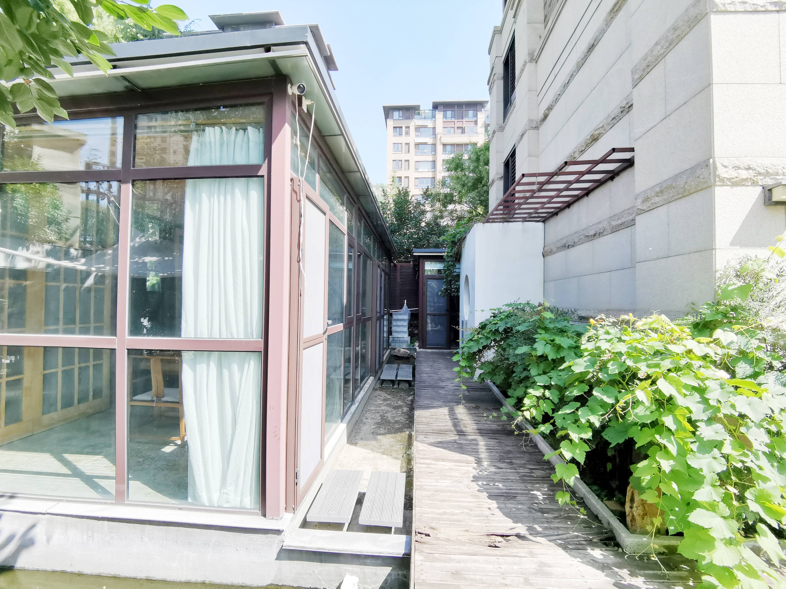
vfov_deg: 74.7
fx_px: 386
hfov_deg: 91.0
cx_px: 393
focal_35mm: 17
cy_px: 294
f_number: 2.2
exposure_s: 1/695
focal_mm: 2.26
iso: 50
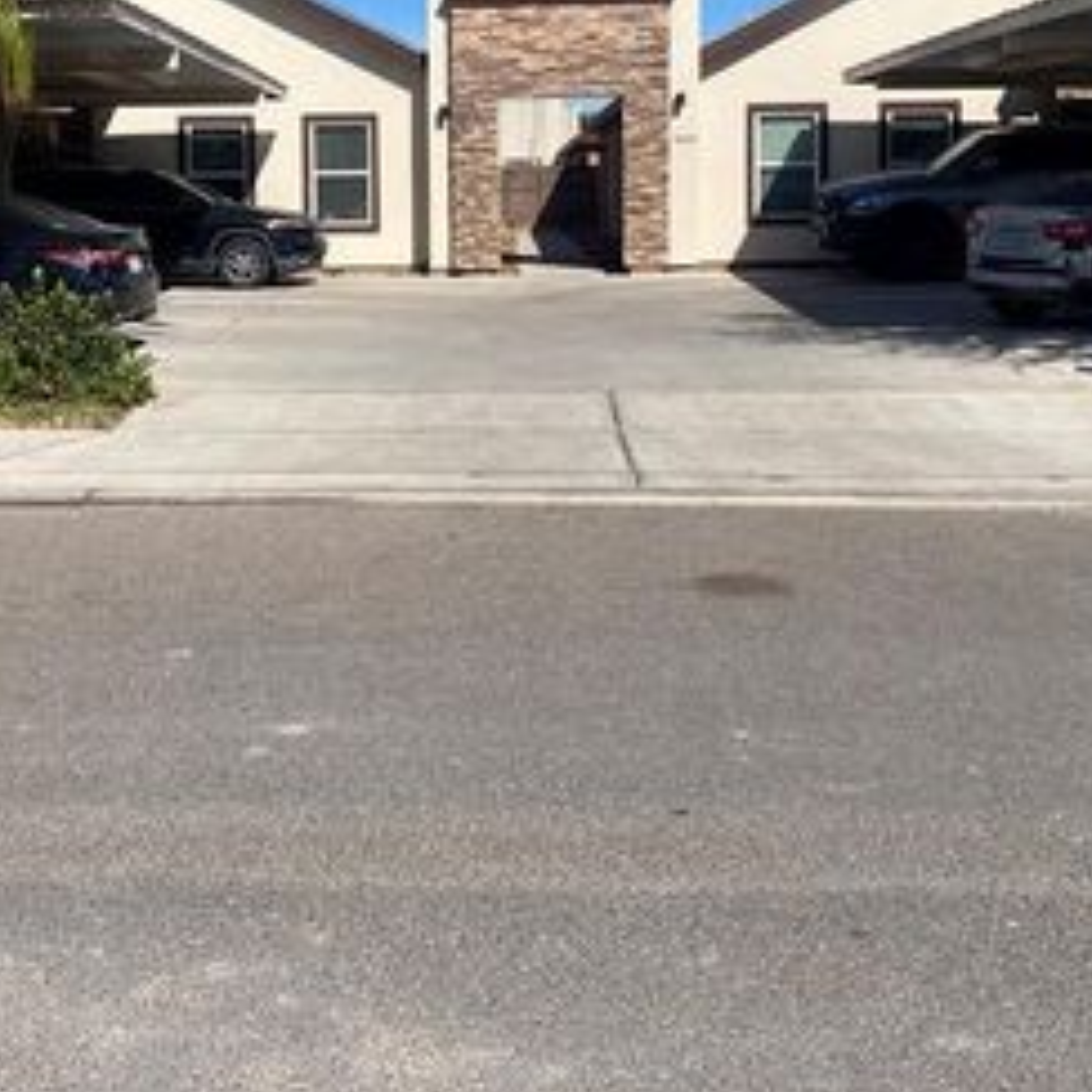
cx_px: 398
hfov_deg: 35.8
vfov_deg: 35.6
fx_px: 1677
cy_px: 329
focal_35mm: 47
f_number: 1.8
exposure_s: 1/4115
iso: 32
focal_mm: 4.25
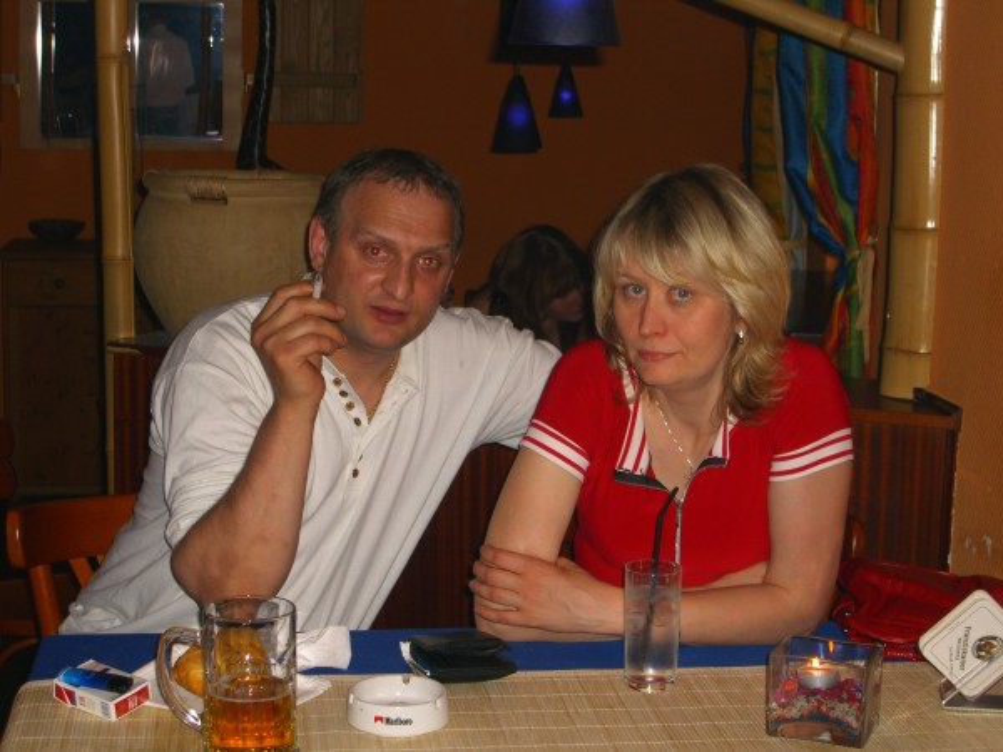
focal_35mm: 68
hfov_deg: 28.6
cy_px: 376
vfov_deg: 21.6
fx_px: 1970
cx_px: 502
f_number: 4
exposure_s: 1/60
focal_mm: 14.2
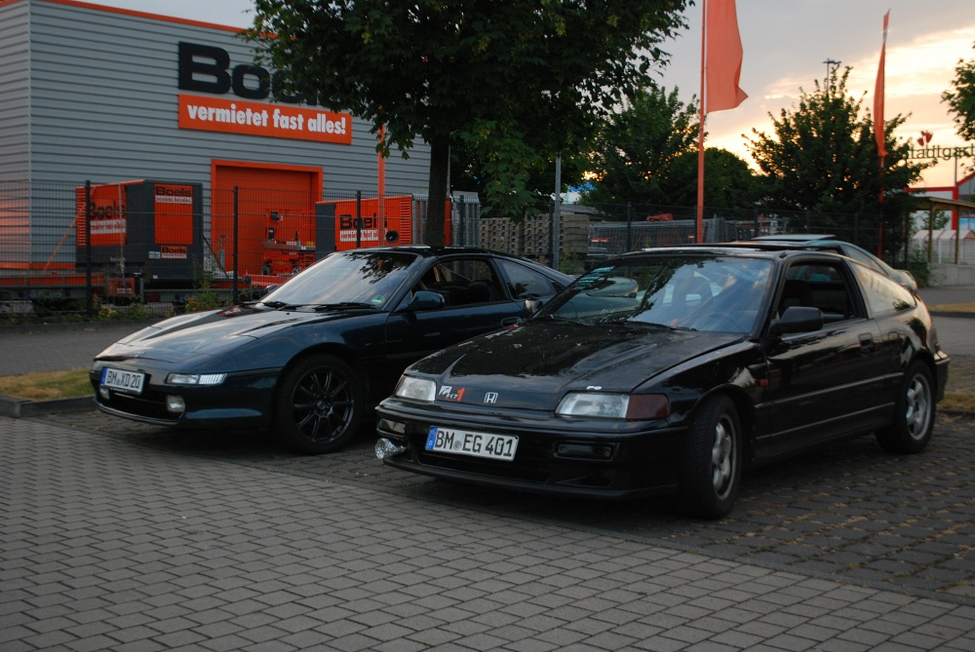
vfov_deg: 29.9
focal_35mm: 45
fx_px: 1220
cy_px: 326
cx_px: 488
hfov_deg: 43.6
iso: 400
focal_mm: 30
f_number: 4.8
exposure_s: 1/125
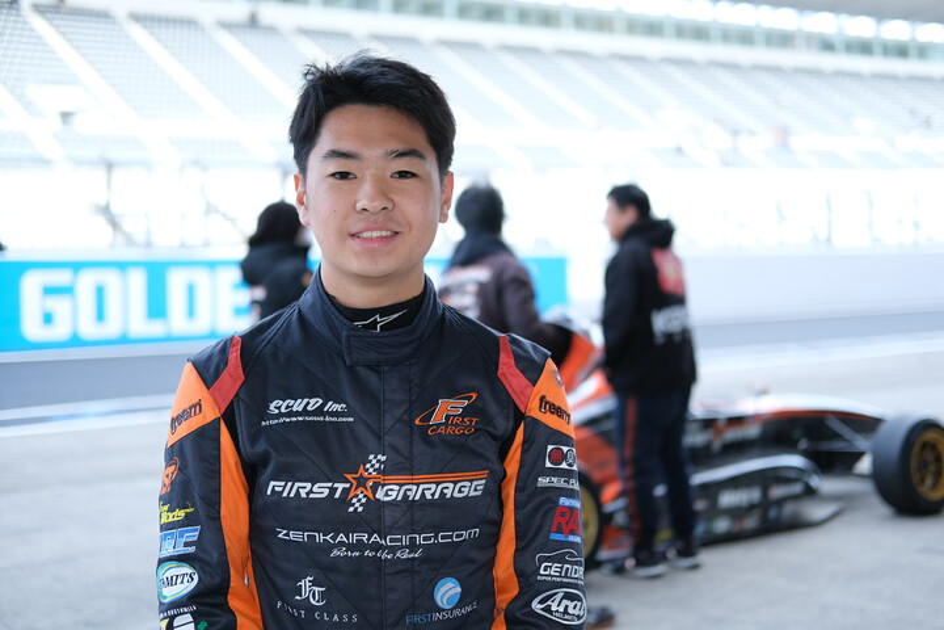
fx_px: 1390
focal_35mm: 53
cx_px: 472
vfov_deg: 25.5
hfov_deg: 37.5
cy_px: 315
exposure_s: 1/420
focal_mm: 35
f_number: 2
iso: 200
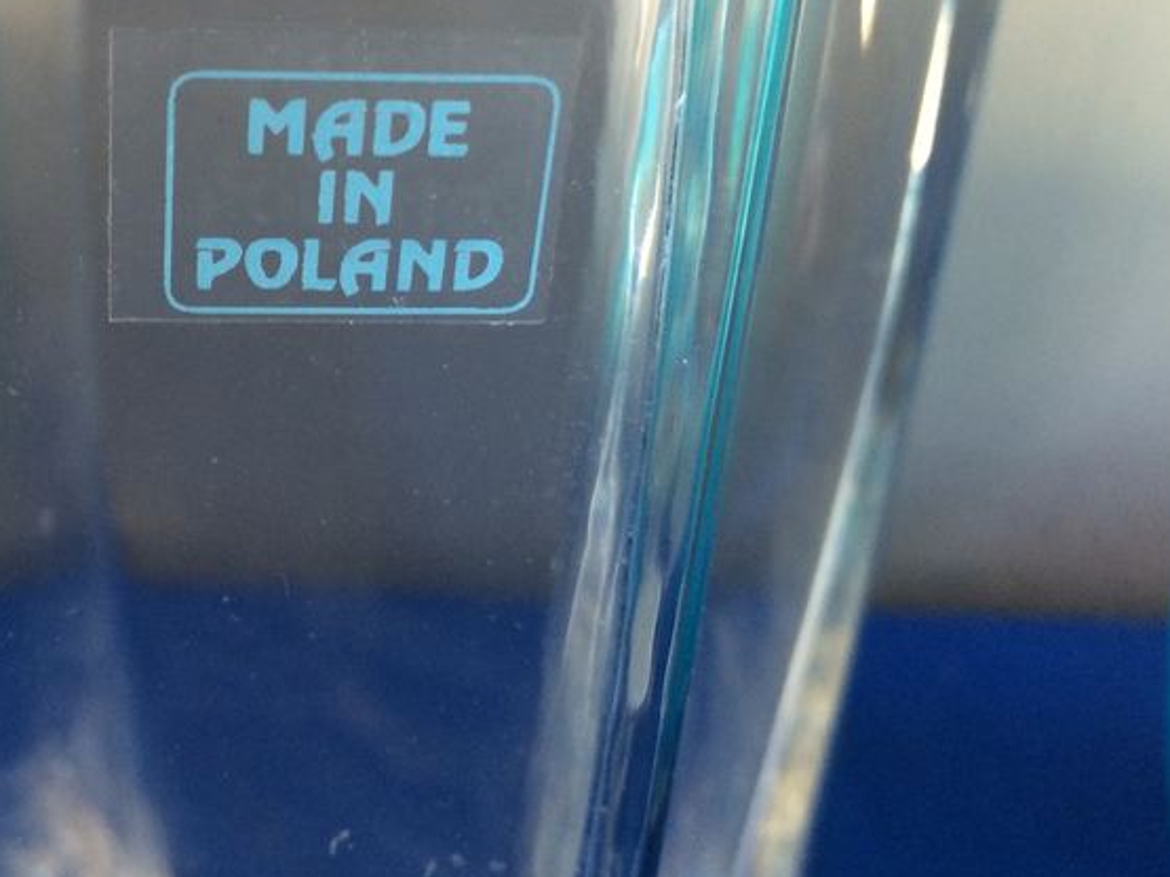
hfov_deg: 39.1
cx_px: 255
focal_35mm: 47
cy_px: 250
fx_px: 1588
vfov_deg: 30.5
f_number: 2.2
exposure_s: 1/30
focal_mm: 4.15
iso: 80
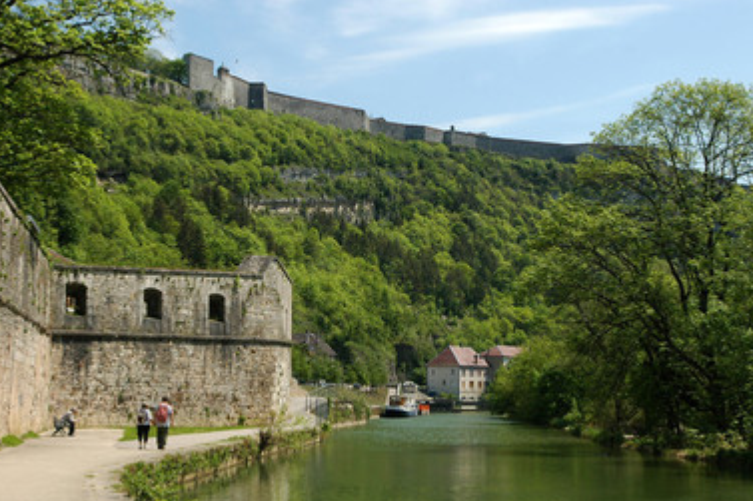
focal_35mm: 59
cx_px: 390
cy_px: 232
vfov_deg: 23.1
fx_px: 1224
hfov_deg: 34.2
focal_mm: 35
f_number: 9
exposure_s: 1/320
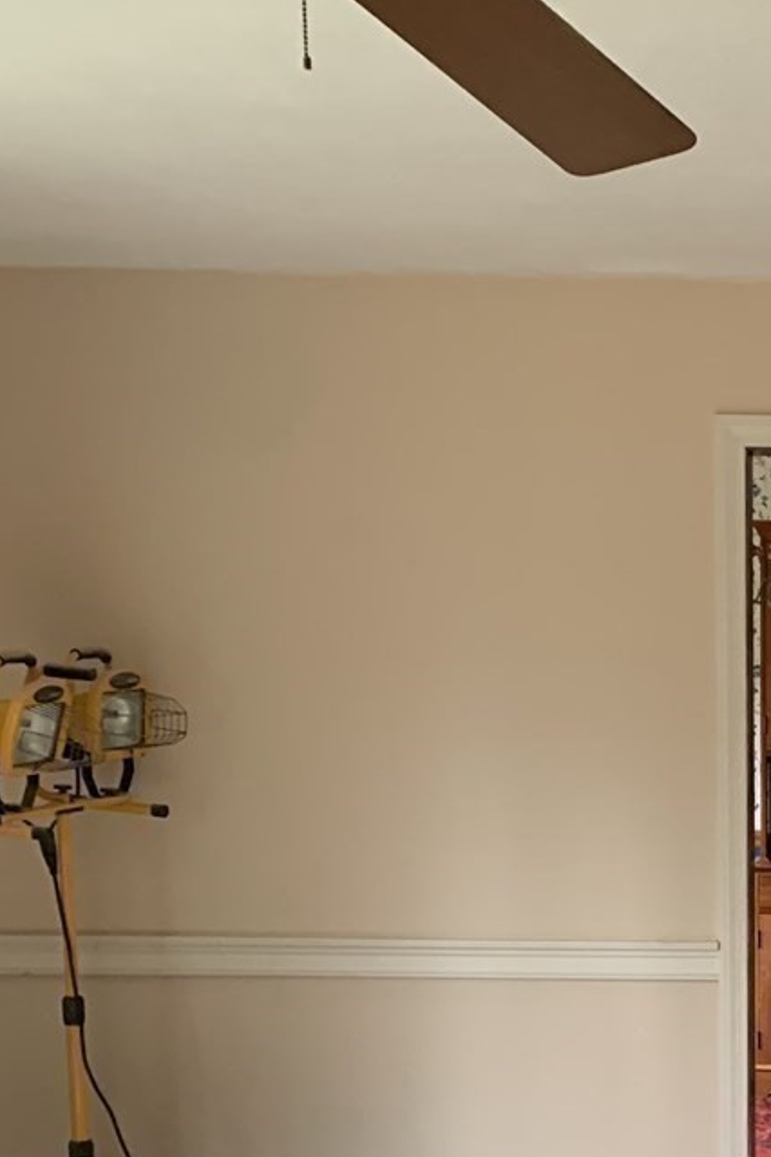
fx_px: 2088
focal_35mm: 65
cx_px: 923
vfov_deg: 29.7
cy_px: 1037
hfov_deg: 19.7
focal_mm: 4.25
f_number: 1.8
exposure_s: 1/60
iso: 320
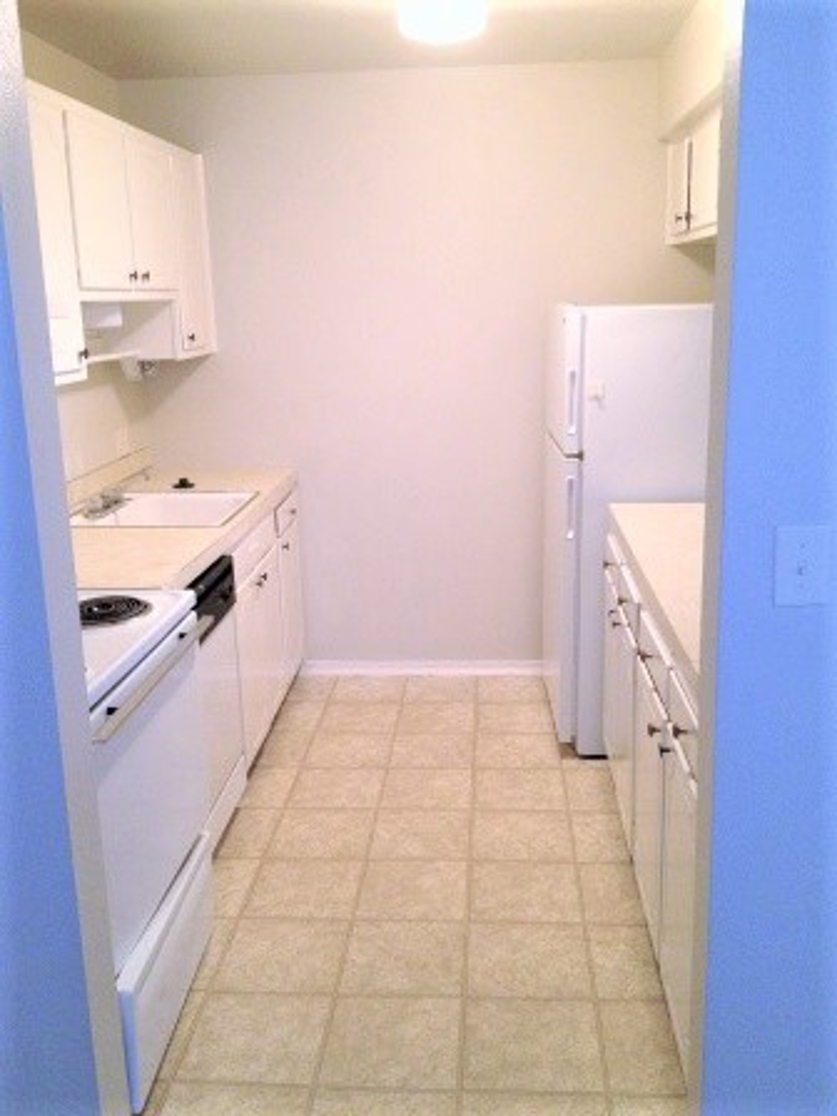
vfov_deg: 52.6
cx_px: 418
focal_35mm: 35
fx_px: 1128
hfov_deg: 40.7
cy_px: 558
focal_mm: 4.28
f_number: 2.4
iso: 320
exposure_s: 1/20
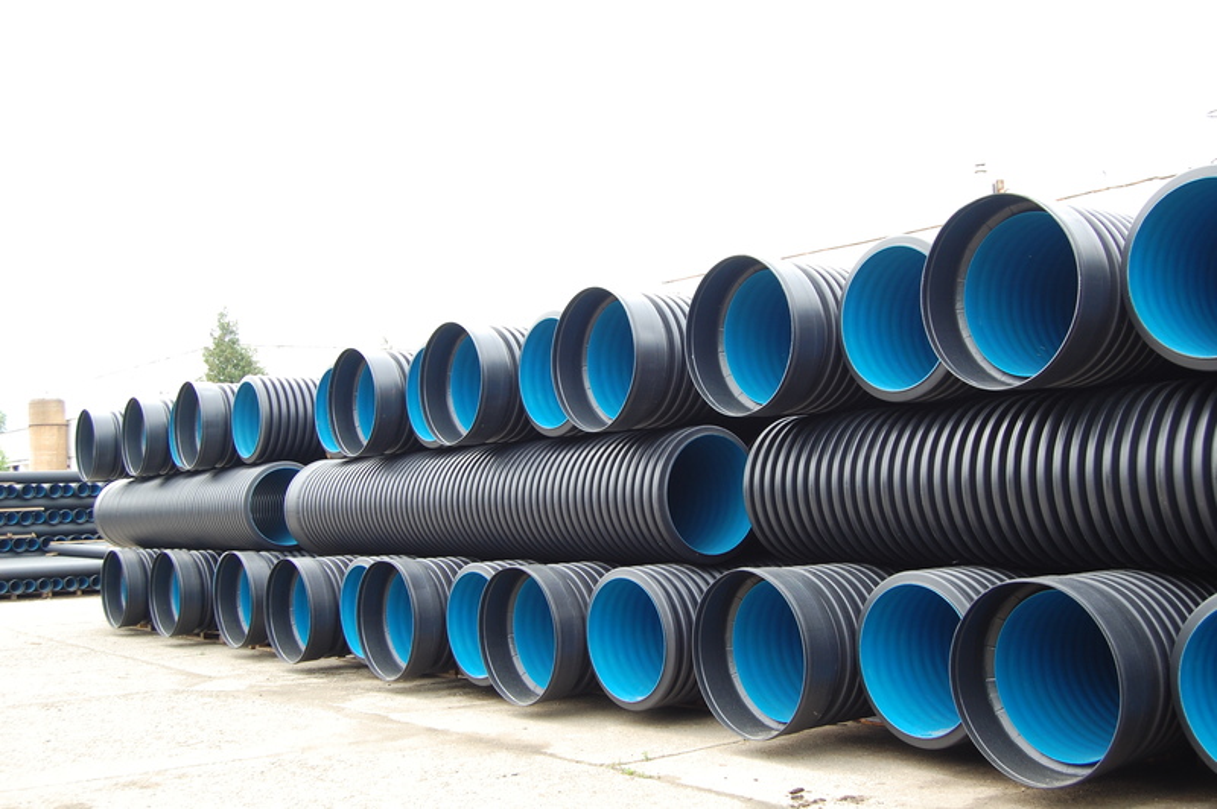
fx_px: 1317
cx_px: 608
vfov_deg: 34.2
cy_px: 404
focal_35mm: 39
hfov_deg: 49.6
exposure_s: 1/100
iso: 200
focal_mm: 26
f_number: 6.3
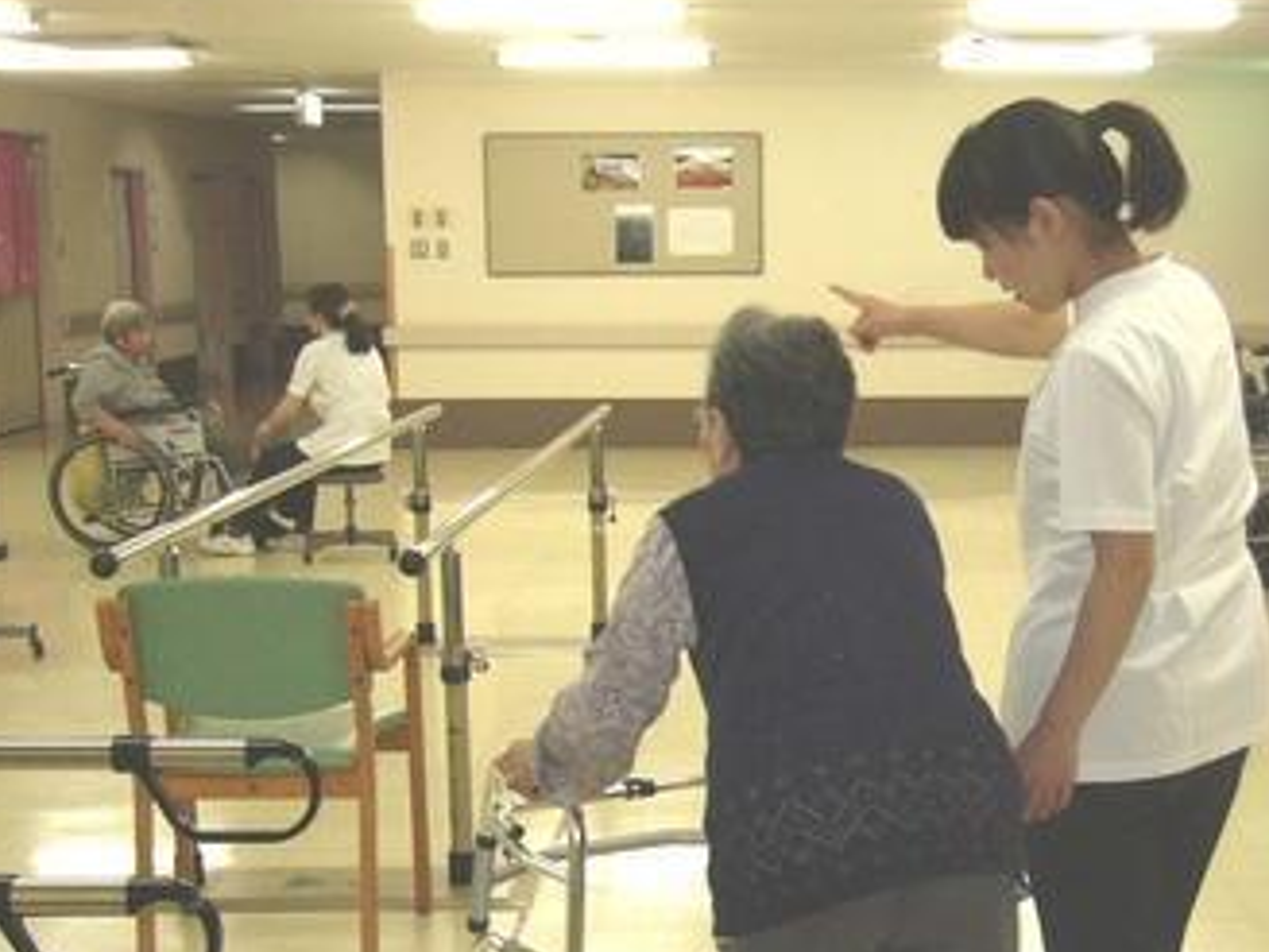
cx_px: 890
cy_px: 751
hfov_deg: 30.0
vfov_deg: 22.6
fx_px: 2346
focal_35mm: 64
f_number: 2.8
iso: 100
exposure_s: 1/60
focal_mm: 5.8
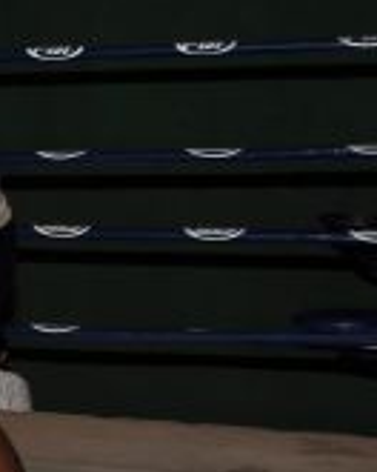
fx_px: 2134
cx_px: -434
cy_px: 283
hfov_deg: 9.3
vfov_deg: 12.6
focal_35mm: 153
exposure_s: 1/90
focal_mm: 30
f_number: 5.6
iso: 200
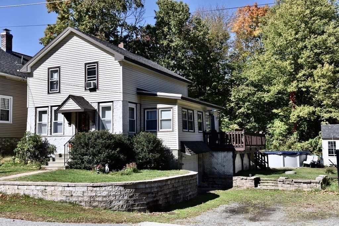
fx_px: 358
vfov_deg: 35.1
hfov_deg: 50.7
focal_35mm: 38
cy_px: 113
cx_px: 170
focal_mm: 38
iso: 100
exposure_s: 1/200
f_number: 8
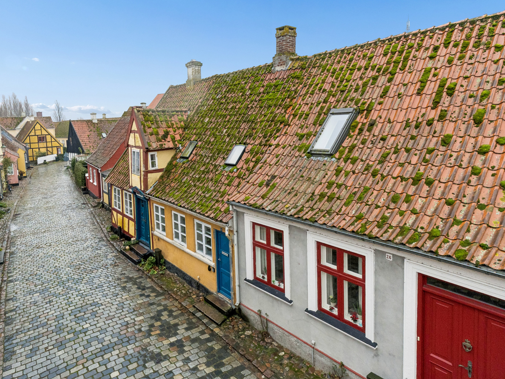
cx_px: 228
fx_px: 358
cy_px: 189
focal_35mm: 25
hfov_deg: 70.2
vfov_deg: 55.7
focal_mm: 15
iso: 640
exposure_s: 1/200
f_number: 6.3
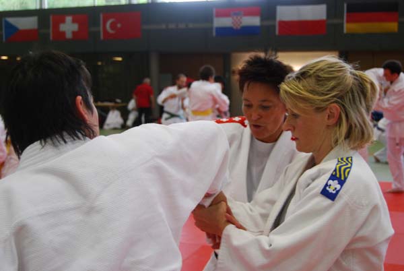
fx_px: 539
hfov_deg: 41.1
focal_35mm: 48
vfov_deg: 28.2
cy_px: 136
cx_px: 202
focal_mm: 32
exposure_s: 1/30
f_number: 4.5
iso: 250
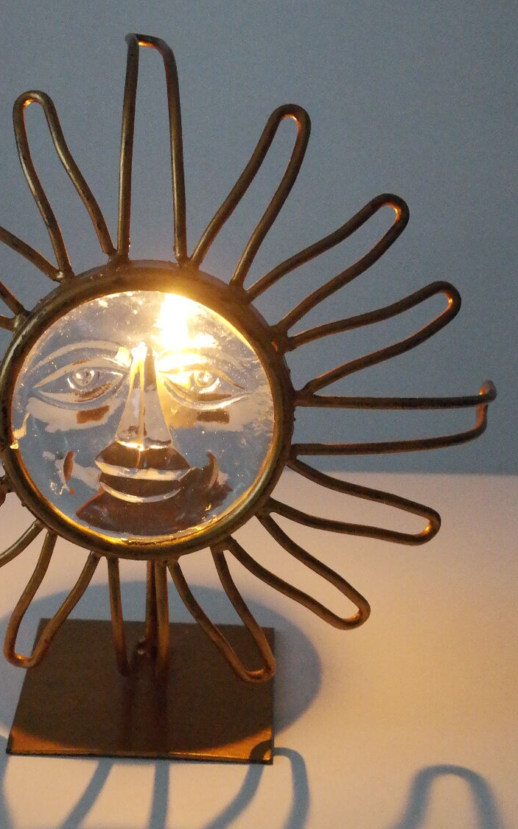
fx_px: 1875
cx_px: 170
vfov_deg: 24.9
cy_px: 458
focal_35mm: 83
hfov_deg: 15.7
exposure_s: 1/30
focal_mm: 35
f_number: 5.6
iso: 6400
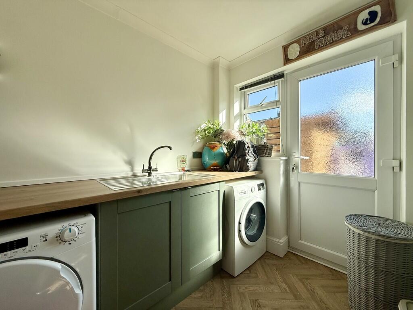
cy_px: 155
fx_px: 167
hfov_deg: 102.1
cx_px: 206
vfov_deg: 85.7
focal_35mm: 14
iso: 64
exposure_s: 1/694
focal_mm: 2.22
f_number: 2.2
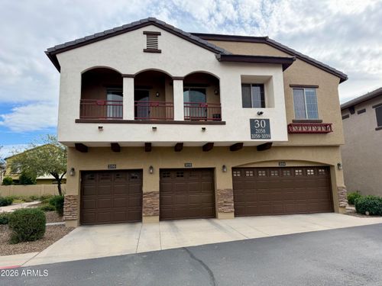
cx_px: 191
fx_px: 265
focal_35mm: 24
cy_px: 143
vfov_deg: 56.8
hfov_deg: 71.6
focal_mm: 6.76
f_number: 1.78
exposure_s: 1/3425
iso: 100
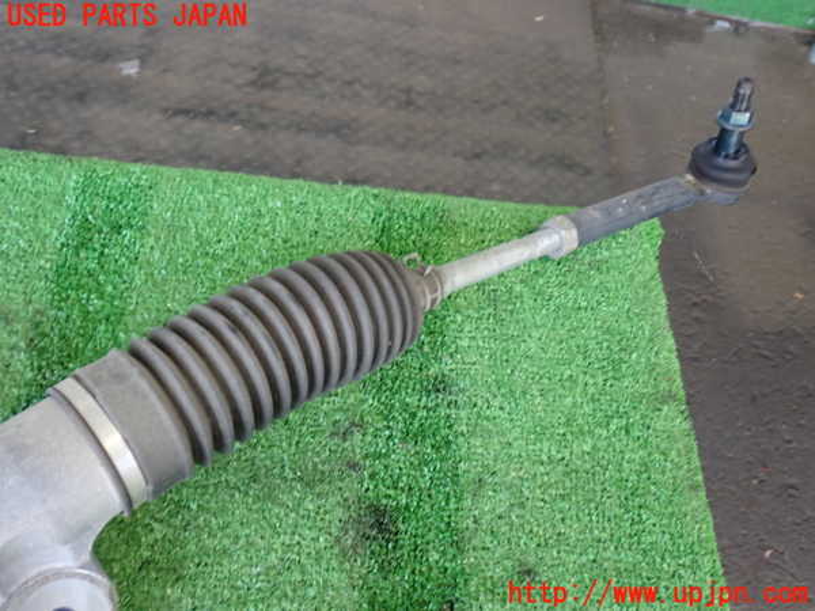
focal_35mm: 38
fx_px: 895
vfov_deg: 37.7
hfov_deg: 49.0
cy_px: 306
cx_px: 408
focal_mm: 6.83
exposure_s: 1/40
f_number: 2.7
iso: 320
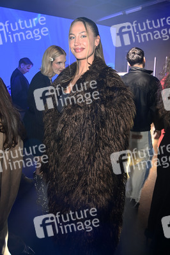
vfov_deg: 73.8
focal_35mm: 24
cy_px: 128
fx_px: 170
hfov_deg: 53.1
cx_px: 85
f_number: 5.6
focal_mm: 24
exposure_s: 1/25
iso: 2000
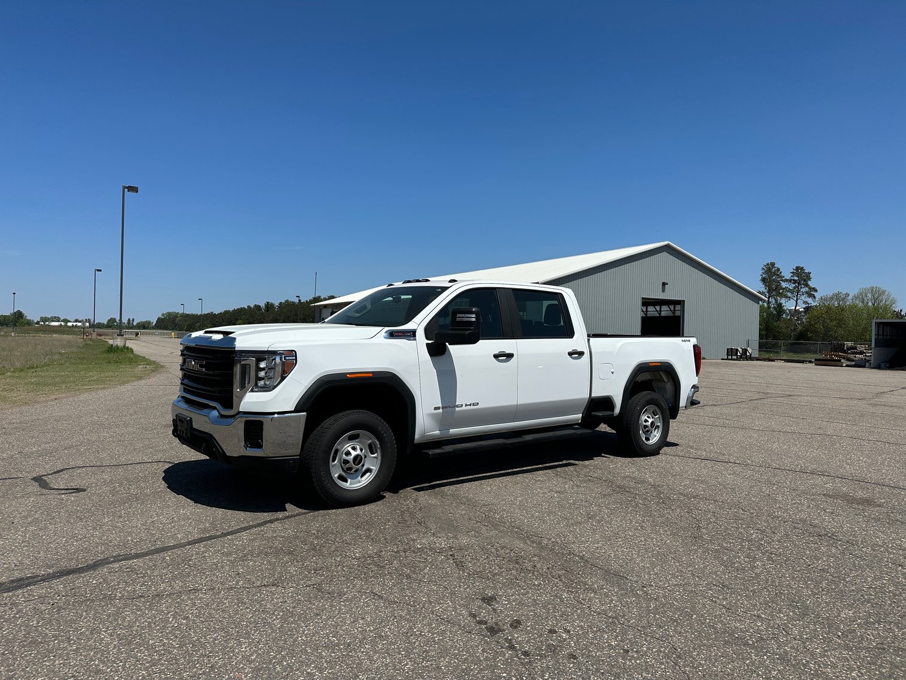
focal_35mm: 24
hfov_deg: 71.6
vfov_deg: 56.8
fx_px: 628
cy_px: 340
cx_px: 453
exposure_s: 1/8197
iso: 80
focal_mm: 6.86
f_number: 1.78
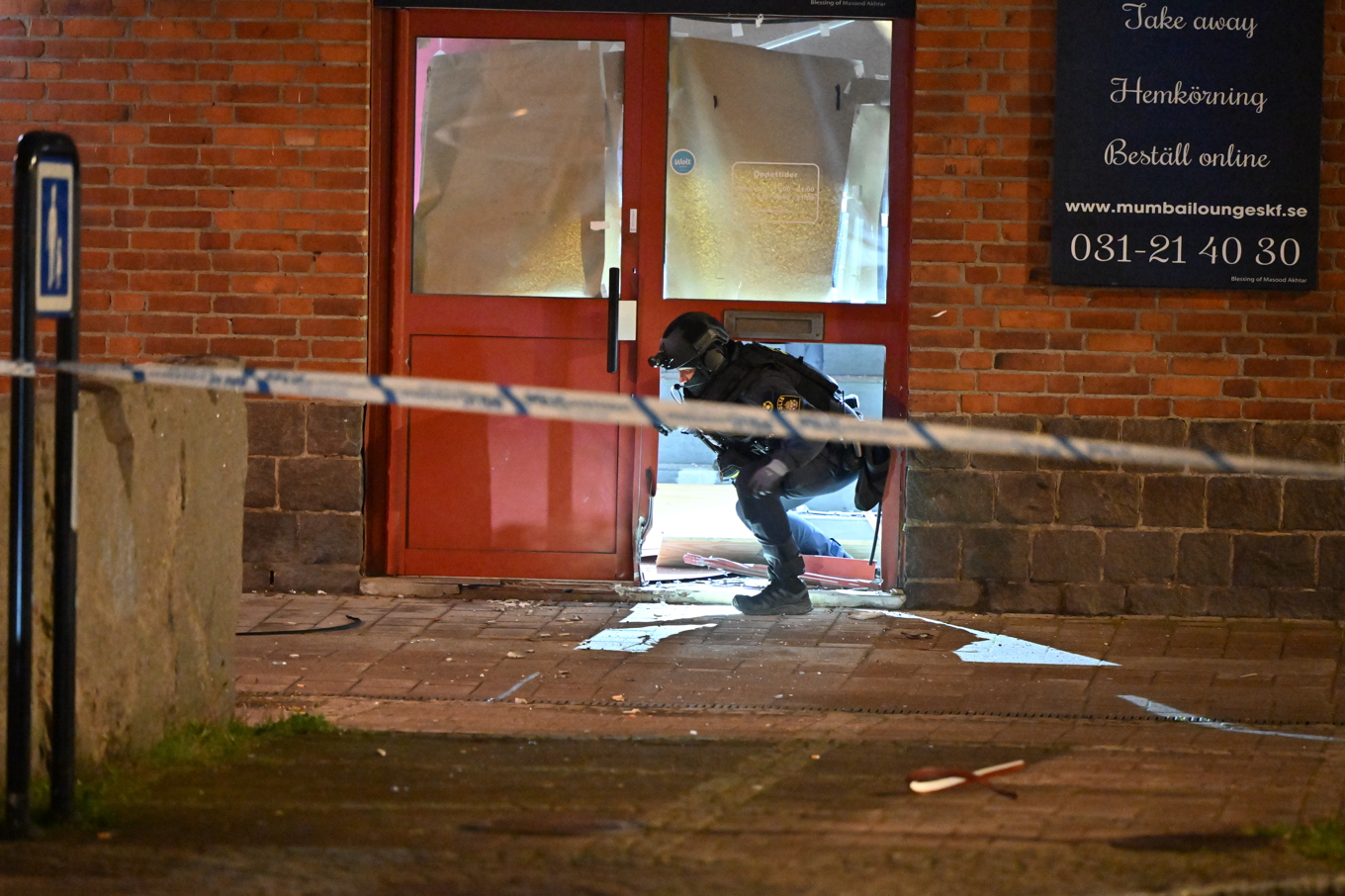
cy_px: 448
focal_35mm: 170
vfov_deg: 8.1
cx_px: 672
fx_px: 6349
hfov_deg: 12.1
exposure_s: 1/80
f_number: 2.8
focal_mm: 170
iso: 5000
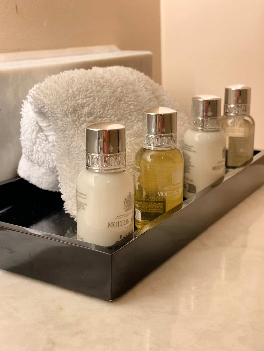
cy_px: 176
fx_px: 529
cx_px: 132
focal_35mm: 52
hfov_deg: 28.0
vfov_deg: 36.8
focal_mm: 6
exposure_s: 1/120
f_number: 2
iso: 40
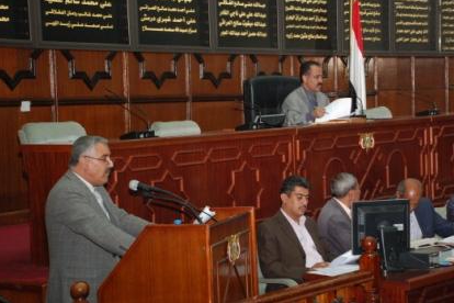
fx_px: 1185
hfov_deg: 21.7
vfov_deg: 14.6
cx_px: 243
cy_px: 142
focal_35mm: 94
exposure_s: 1/60
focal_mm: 58
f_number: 5.3
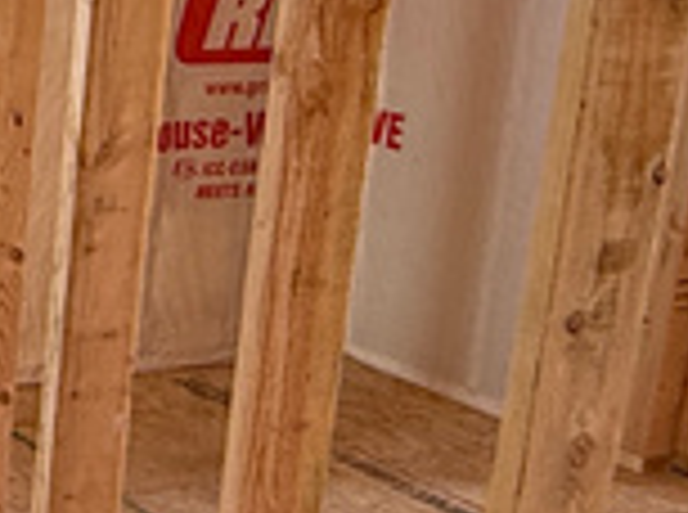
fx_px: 1864
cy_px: 279
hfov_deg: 17.4
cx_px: -508
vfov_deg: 15.7
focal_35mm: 94
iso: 125
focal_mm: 2.22
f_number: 2.2
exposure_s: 1/99
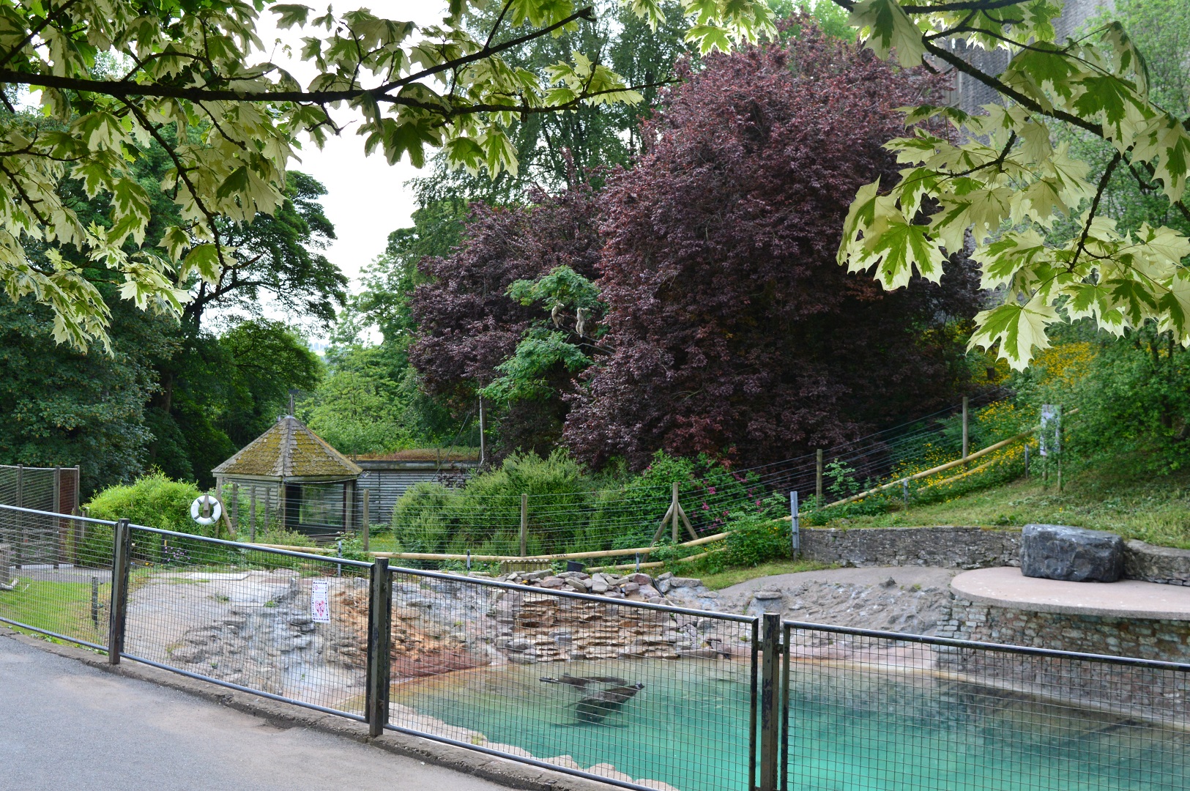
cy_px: 396
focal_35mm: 51
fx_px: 1684
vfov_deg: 26.4
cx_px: 595
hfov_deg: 38.9
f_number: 10
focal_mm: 34
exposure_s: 1/200
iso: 400
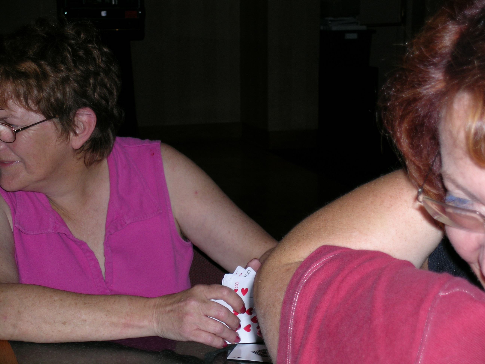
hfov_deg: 24.4
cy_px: 182
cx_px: 242
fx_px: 1121
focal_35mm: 80
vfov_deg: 18.4
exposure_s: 1/121
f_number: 4.1
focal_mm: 16.7
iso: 50
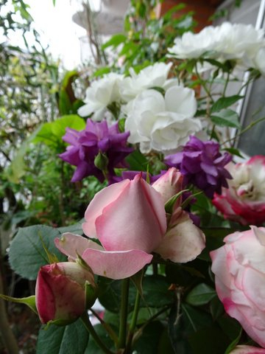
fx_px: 245
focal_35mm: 24
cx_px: 132
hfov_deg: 56.8
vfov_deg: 71.6
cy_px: 177
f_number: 3.5
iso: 80
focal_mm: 4.1
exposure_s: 1/60
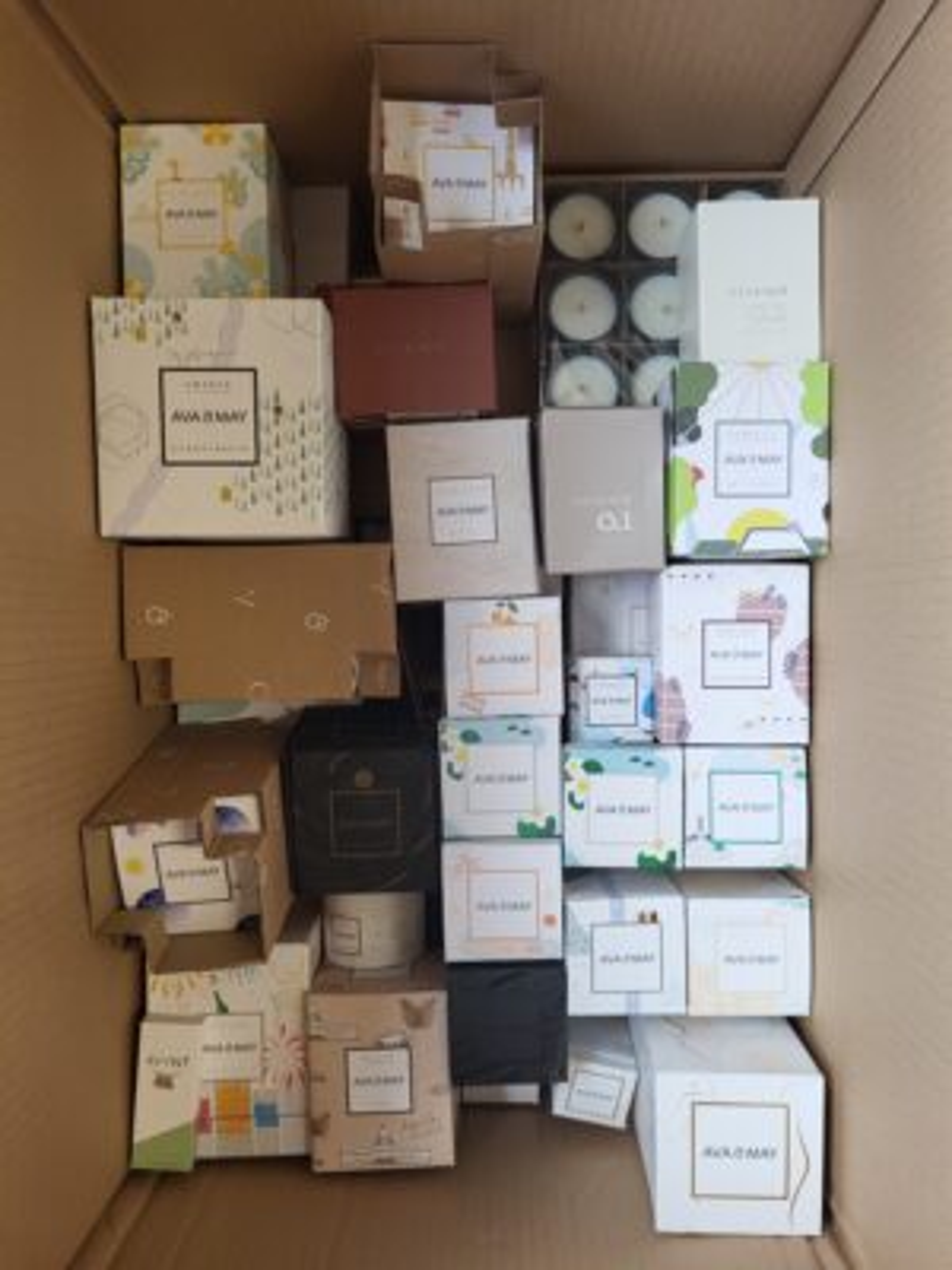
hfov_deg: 53.1
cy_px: 635
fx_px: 953
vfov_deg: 67.3
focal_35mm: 26
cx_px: 476
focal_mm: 5.4
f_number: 1.8
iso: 125
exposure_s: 1/100
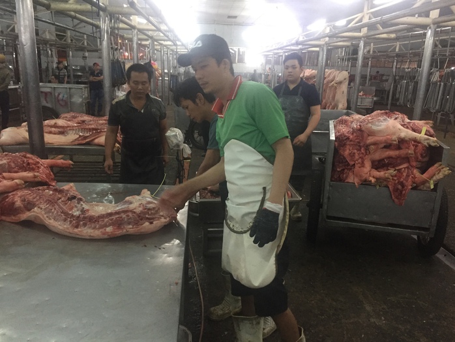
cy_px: 171
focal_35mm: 29
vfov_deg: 48.3
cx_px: 228
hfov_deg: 61.6
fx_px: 381
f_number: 2.2
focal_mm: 4.15
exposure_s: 1/33
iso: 200
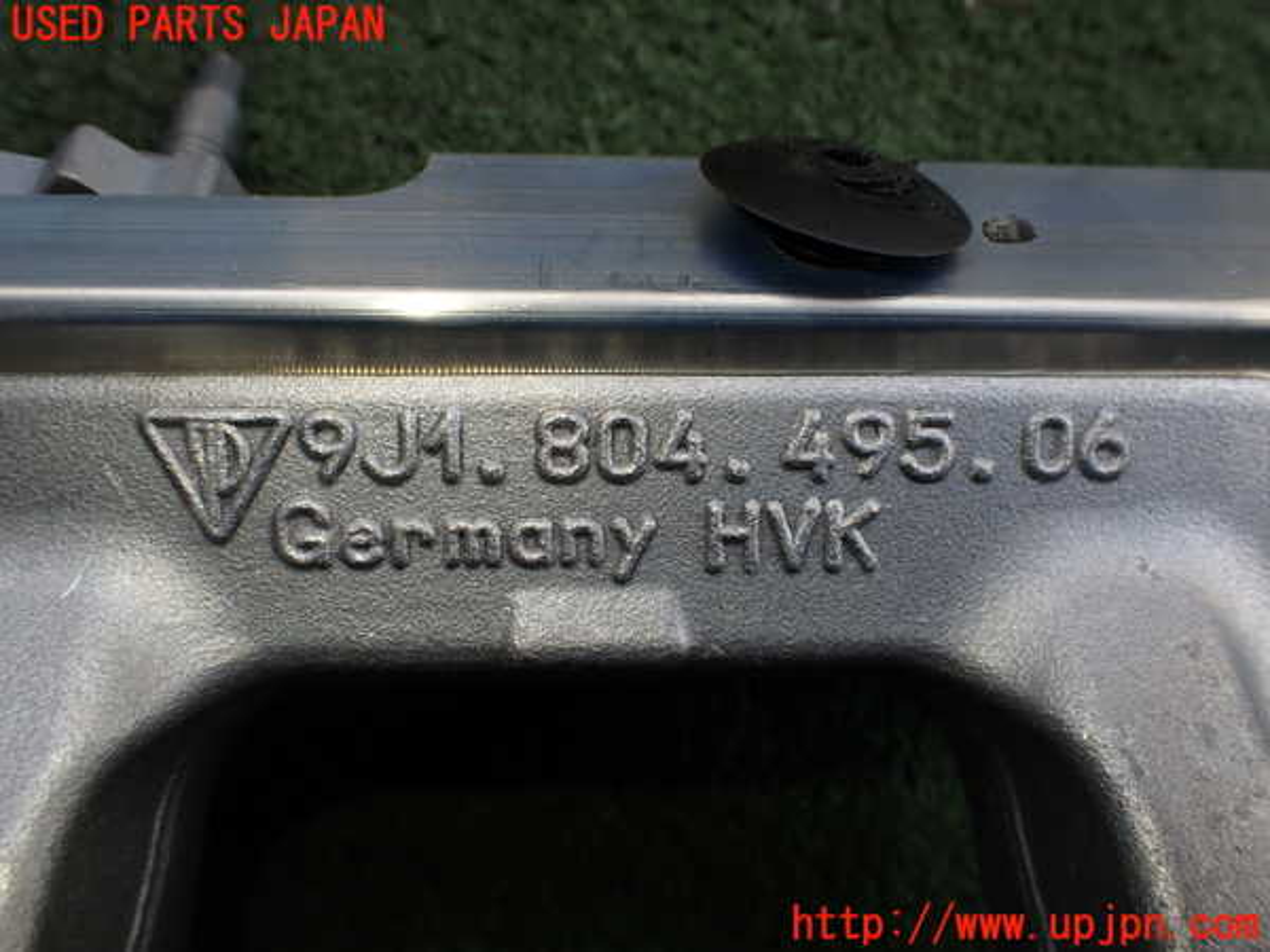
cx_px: 635
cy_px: 476
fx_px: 1101
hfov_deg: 60.0
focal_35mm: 30
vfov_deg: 46.8
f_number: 3.2
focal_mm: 5.4
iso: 100
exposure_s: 1/160
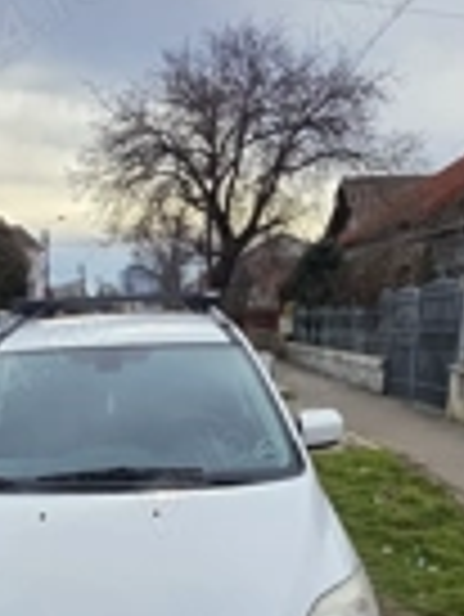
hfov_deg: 37.0
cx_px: 122
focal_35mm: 38
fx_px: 678
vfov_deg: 46.6
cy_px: 486
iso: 40
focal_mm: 2.2
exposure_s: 1/2443
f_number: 1.9
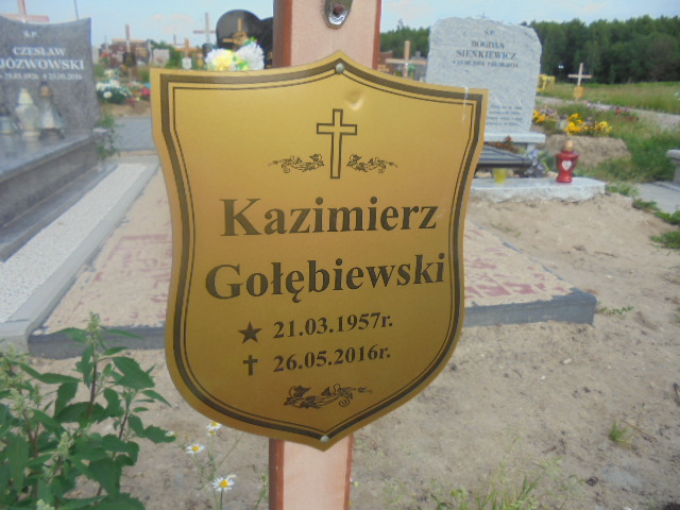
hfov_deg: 67.3
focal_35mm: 26
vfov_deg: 53.1
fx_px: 511
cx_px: 340
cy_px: 255
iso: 100
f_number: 3.5
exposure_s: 1/640
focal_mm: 4.6
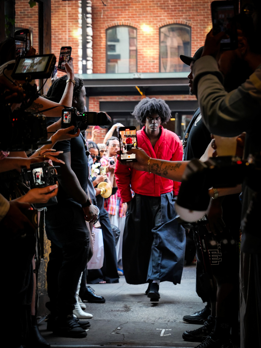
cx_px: 130
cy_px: 174
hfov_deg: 19.6
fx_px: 754
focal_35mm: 75
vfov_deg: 26.0
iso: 800
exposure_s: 1/125
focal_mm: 34
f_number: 2.8
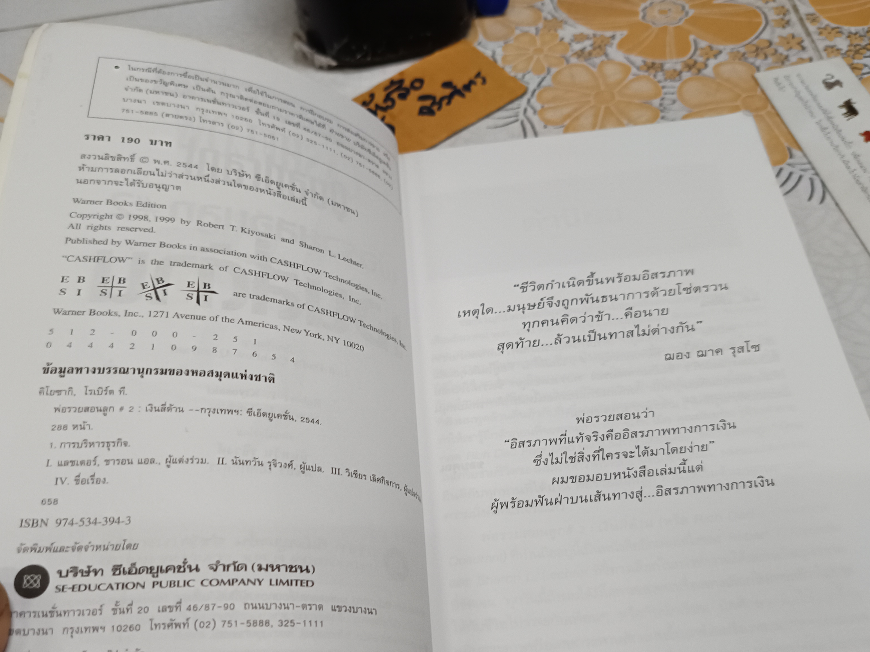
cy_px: 397
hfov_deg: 58.3
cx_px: 424
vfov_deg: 45.2
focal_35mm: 31
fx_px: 779
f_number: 1.7
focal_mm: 5.31
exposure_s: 1/50
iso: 1048
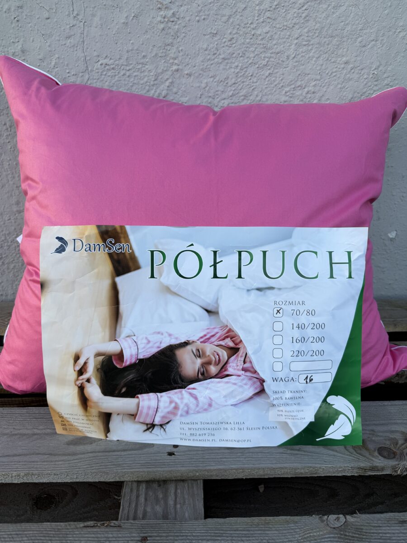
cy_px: 272
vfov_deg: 71.6
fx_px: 376
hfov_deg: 56.8
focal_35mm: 24
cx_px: 204
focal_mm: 6.76
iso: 64
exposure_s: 1/121
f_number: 1.78
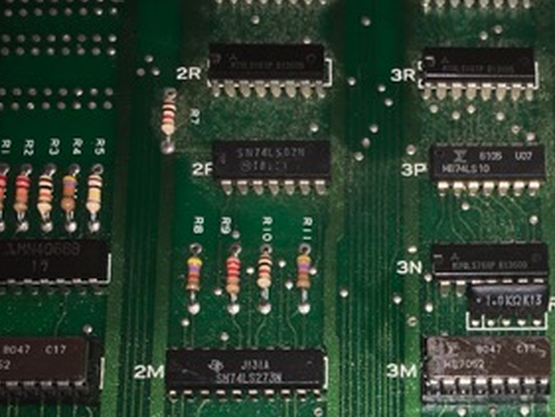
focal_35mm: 66
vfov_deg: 21.1
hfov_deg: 28.5
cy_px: 468
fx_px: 1059
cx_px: 478
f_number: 2.2
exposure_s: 1/69
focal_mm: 4.15
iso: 25
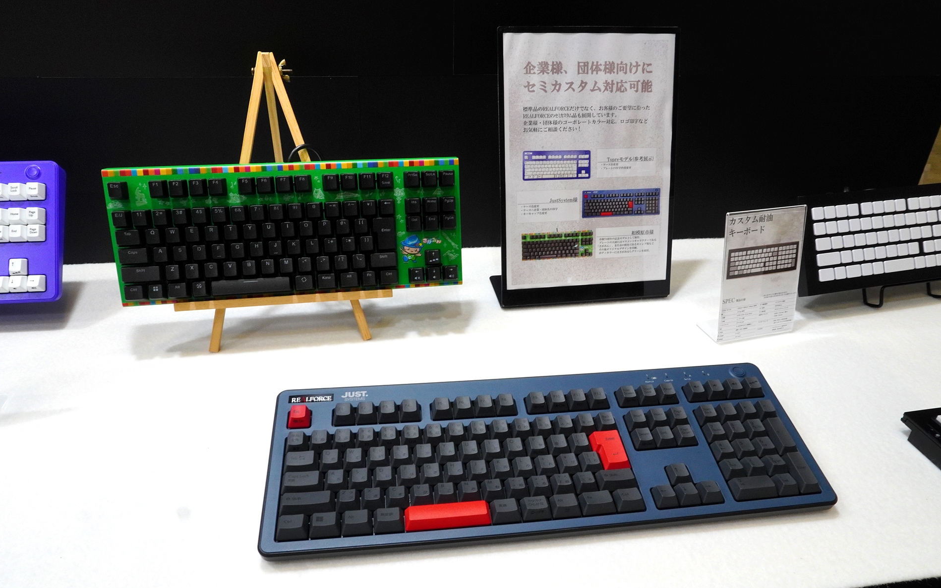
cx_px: 477
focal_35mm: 25
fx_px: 641
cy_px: 312
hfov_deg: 72.5
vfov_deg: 49.2
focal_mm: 16
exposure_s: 1/30
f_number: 13
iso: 800
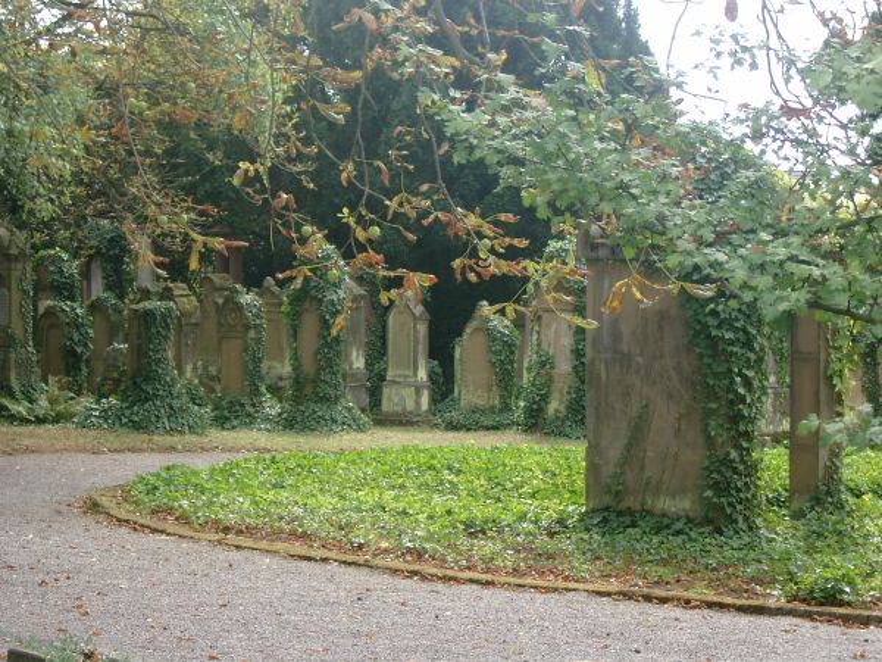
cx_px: 441
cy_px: 331
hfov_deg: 17.7
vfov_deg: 13.3
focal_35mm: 111
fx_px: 2828
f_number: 4.8
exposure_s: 1/125
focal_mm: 22.8
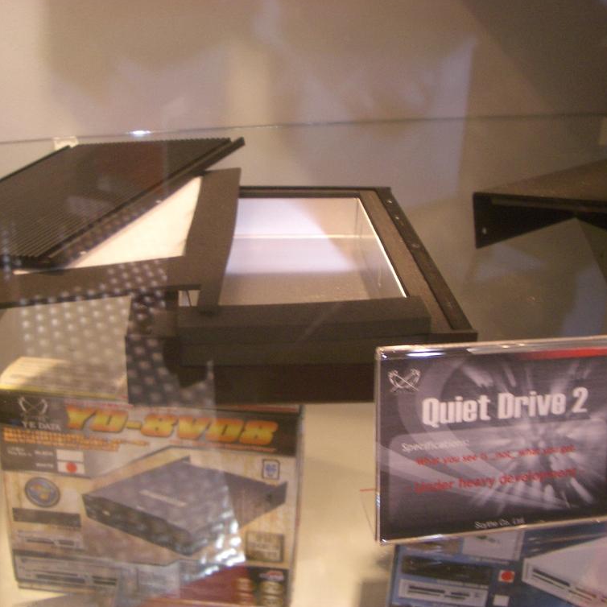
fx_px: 833
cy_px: 302
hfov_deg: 40.0
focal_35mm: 42
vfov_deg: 40.0
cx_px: 270
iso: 100
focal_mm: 5.8
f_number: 2.6
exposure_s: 1/15
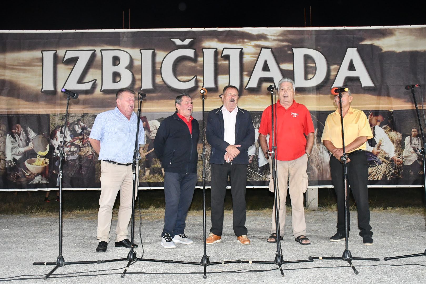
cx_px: 213
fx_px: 426
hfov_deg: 53.1
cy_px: 142
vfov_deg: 36.9
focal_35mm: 36
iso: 4500
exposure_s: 1/60
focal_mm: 24
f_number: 6.3
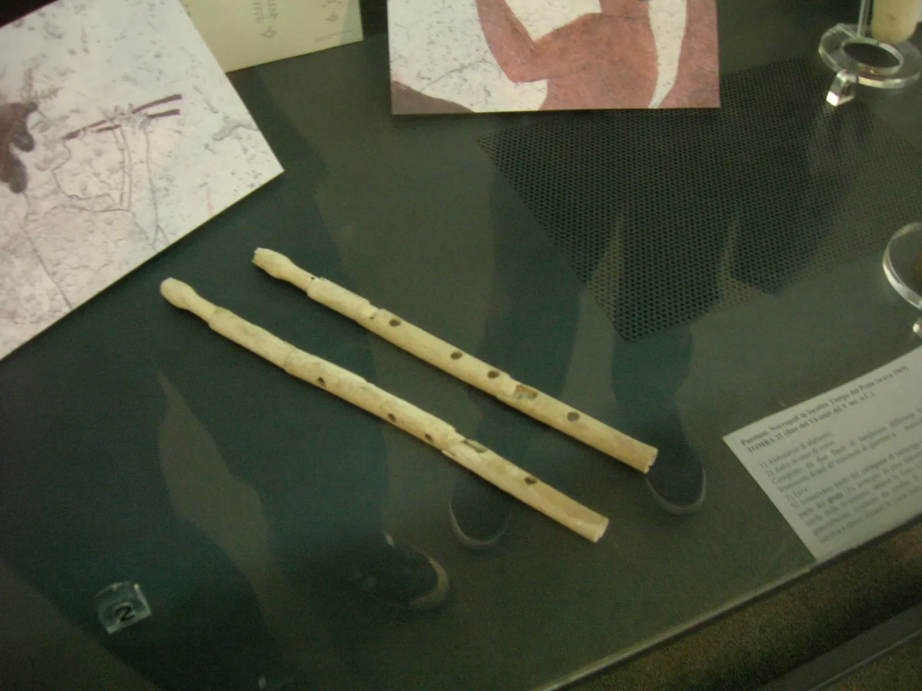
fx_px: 906
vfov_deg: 41.8
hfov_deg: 54.0
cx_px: 461
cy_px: 346
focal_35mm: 34
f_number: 2.9
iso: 200
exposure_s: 1/11
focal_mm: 5.7
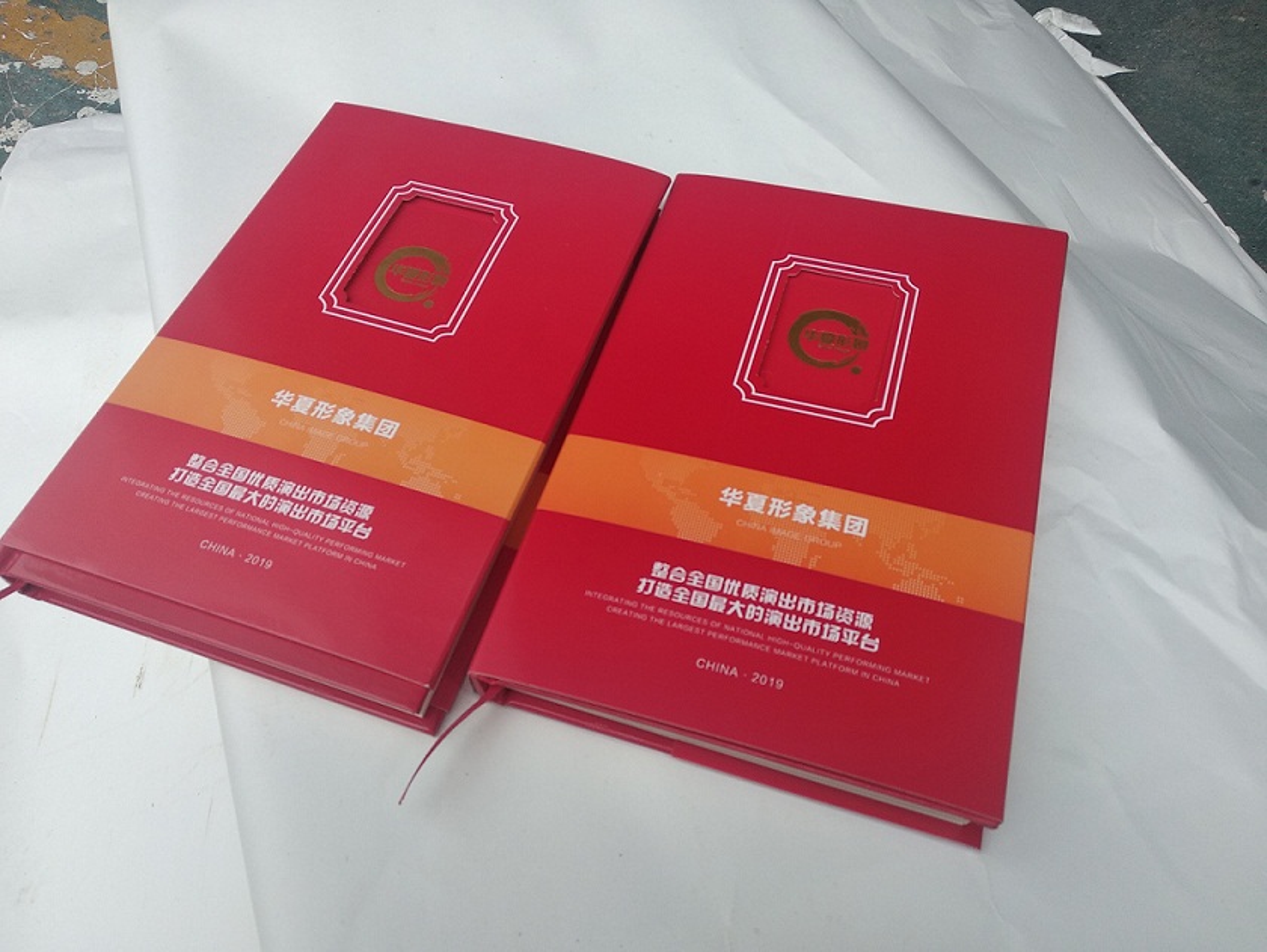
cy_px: 476
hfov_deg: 67.3
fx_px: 952
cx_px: 634
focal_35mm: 26
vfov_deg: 53.1
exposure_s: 1/50
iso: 160
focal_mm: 3.81
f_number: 2.2
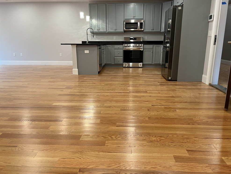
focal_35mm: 27
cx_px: 120
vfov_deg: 51.4
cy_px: 87
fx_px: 180
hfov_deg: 65.3
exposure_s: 1/60
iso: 100
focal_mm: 5.7
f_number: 1.5
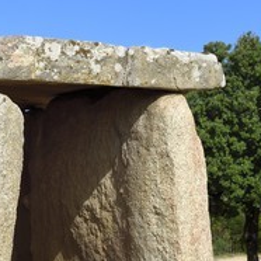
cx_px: -13
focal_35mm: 115
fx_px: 981
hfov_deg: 14.8
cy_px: 192
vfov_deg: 15.1
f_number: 13
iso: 200
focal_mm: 60
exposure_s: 1/250
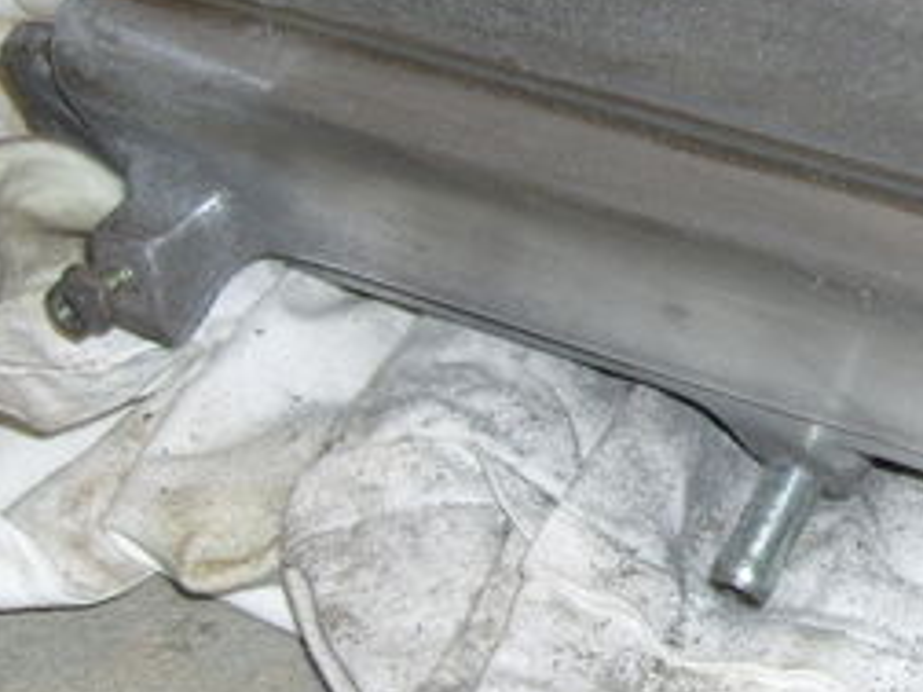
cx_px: 875
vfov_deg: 15.7
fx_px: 2506
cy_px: 242
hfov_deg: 20.3
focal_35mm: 94
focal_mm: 6.2
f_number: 2.8
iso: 80
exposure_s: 1/40
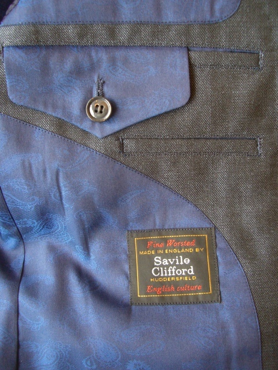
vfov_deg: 49.0
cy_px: 185
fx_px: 407
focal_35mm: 38
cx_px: 139
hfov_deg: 37.7
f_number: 2.8
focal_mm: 7.9
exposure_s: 1/100
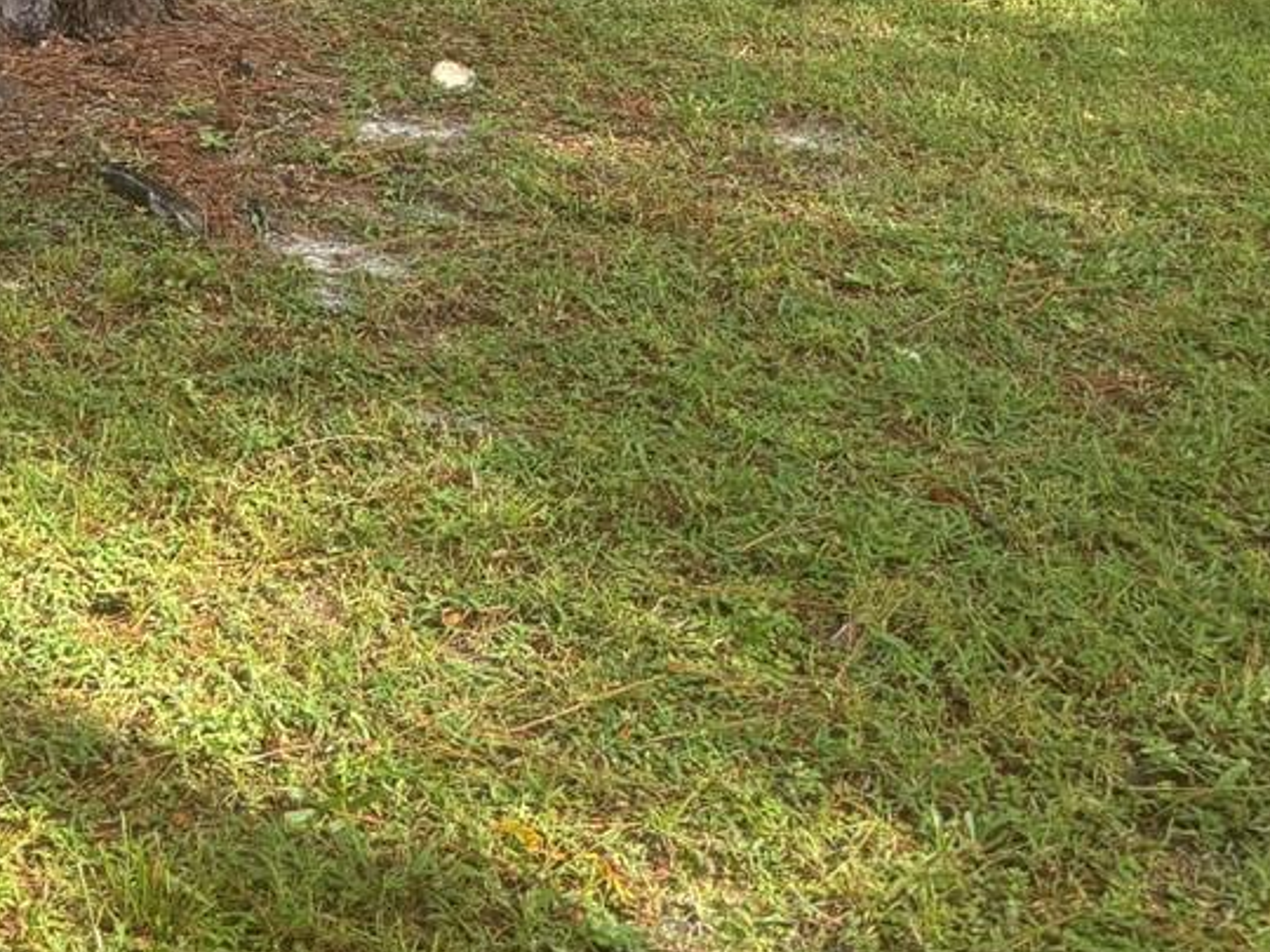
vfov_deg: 17.5
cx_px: -273
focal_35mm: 77
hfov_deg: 23.1
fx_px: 2825
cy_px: -409
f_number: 1.6
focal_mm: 5.96
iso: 50
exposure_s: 1/880
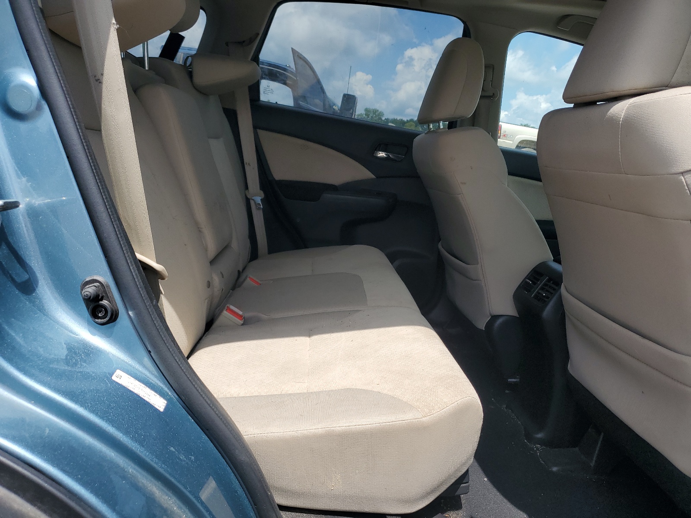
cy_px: 259
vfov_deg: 53.1
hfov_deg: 67.3
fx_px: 519
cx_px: 346
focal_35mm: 26
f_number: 1.5
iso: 50
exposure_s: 1/2500
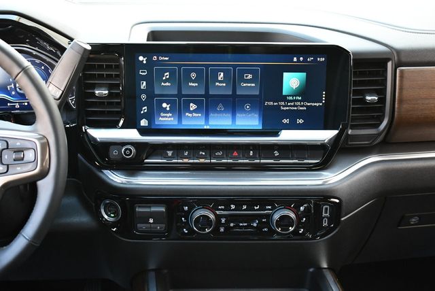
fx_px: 653
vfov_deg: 25.1
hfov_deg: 36.8
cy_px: 146
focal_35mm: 54
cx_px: 218
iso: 1800
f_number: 4
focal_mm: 27
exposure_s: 1/125
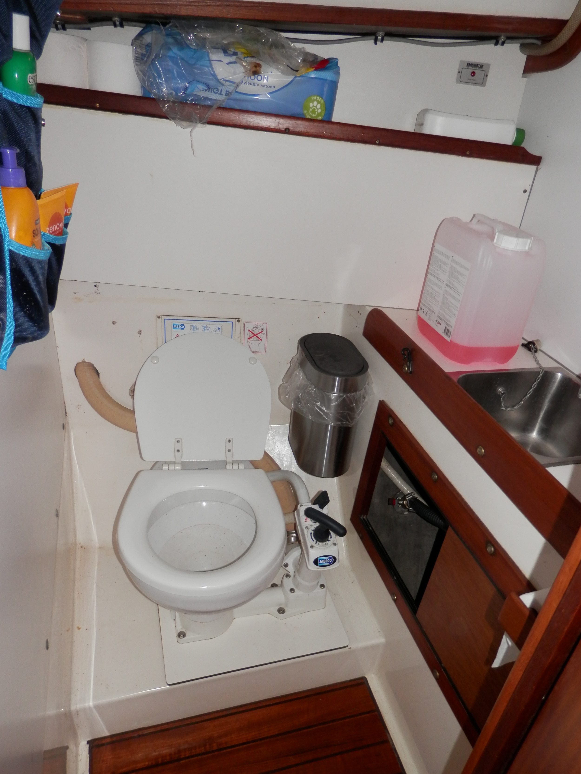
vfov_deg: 69.4
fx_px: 559
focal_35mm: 25
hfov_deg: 54.9
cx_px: 290
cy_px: 387
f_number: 3
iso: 100
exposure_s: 1/30
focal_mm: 4.5
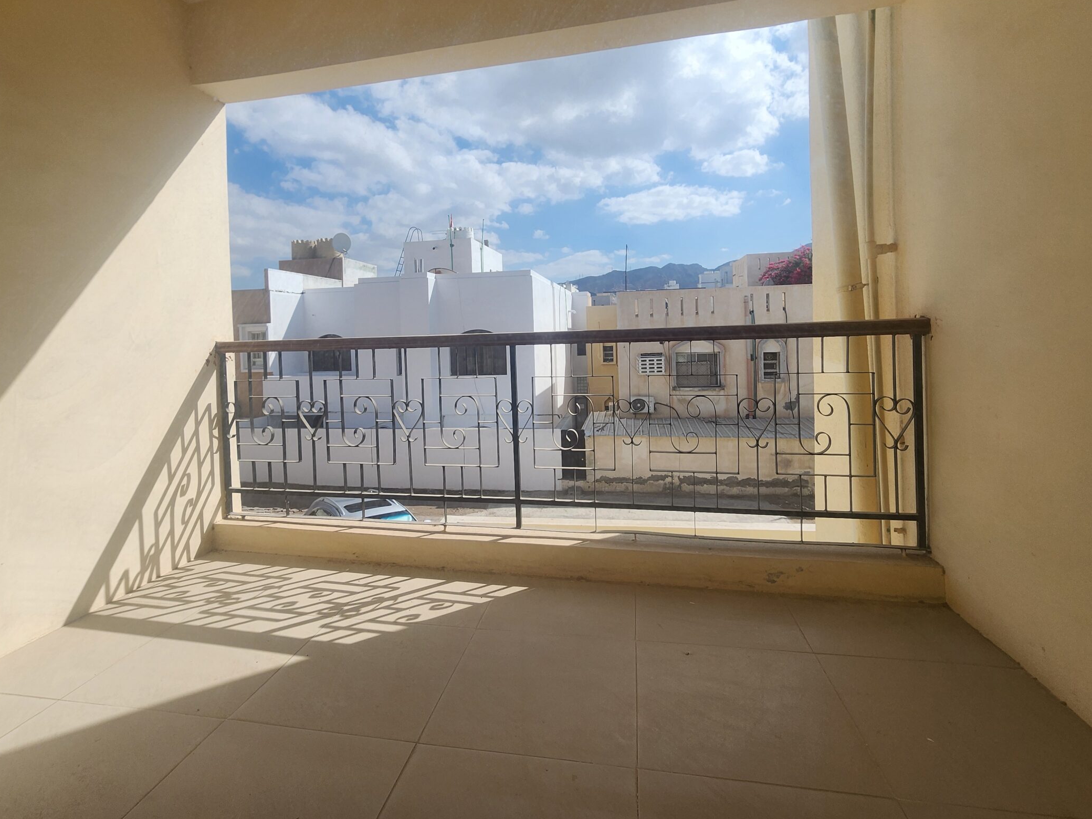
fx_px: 505
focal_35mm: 16
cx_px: 539
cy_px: 331
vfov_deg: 77.3
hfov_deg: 94.5
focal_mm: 2.2
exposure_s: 1/2259
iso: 50
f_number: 2.2
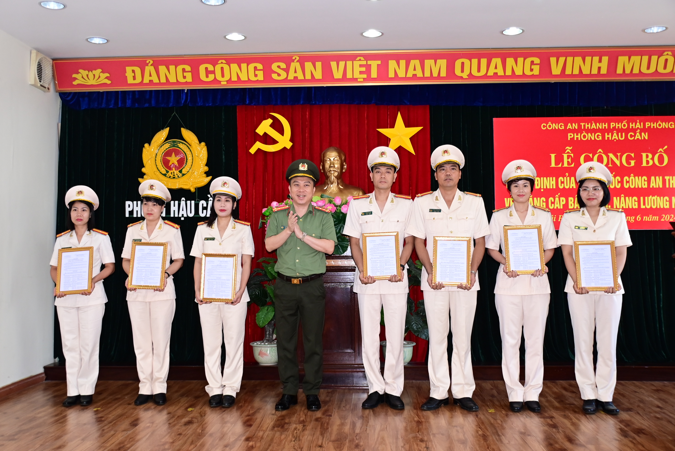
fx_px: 676
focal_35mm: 36
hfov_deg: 53.1
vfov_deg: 36.9
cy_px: 226
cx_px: 338
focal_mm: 24
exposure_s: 1/200
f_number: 3.8
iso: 1000
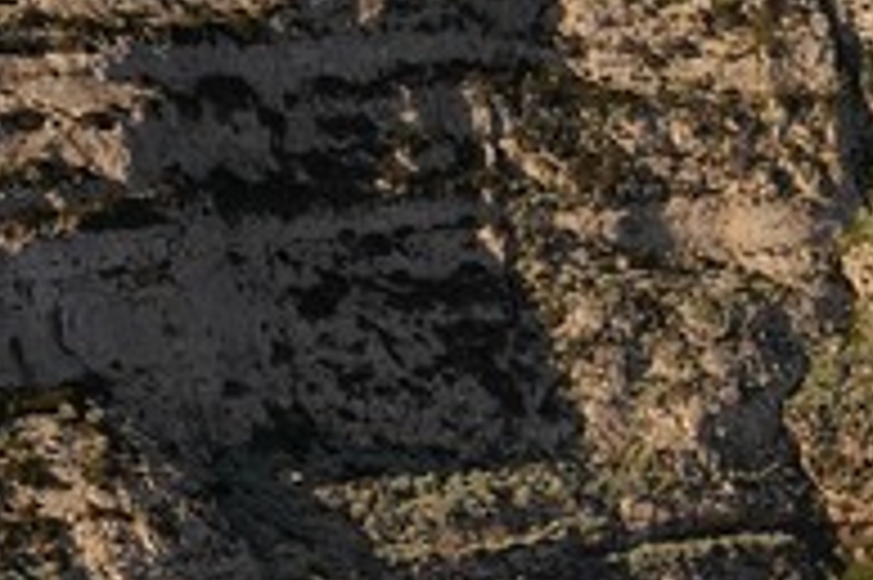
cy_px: 481
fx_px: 4192
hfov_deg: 10.3
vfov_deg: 7.9
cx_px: 2110
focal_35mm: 173
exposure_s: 1/400
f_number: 8
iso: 100
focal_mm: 28
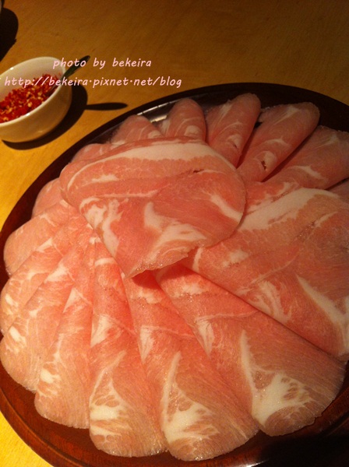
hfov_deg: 40.6
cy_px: 234
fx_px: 472
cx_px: 174
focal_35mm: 35
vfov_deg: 52.7
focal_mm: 3.85
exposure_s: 1/15
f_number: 2.8
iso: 160
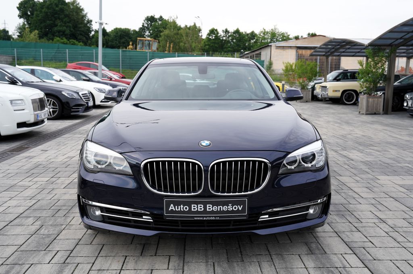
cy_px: 137
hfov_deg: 55.9
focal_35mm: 34
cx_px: 206
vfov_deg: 38.7
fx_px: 389
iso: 100
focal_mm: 34
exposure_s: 1/160
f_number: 5.6
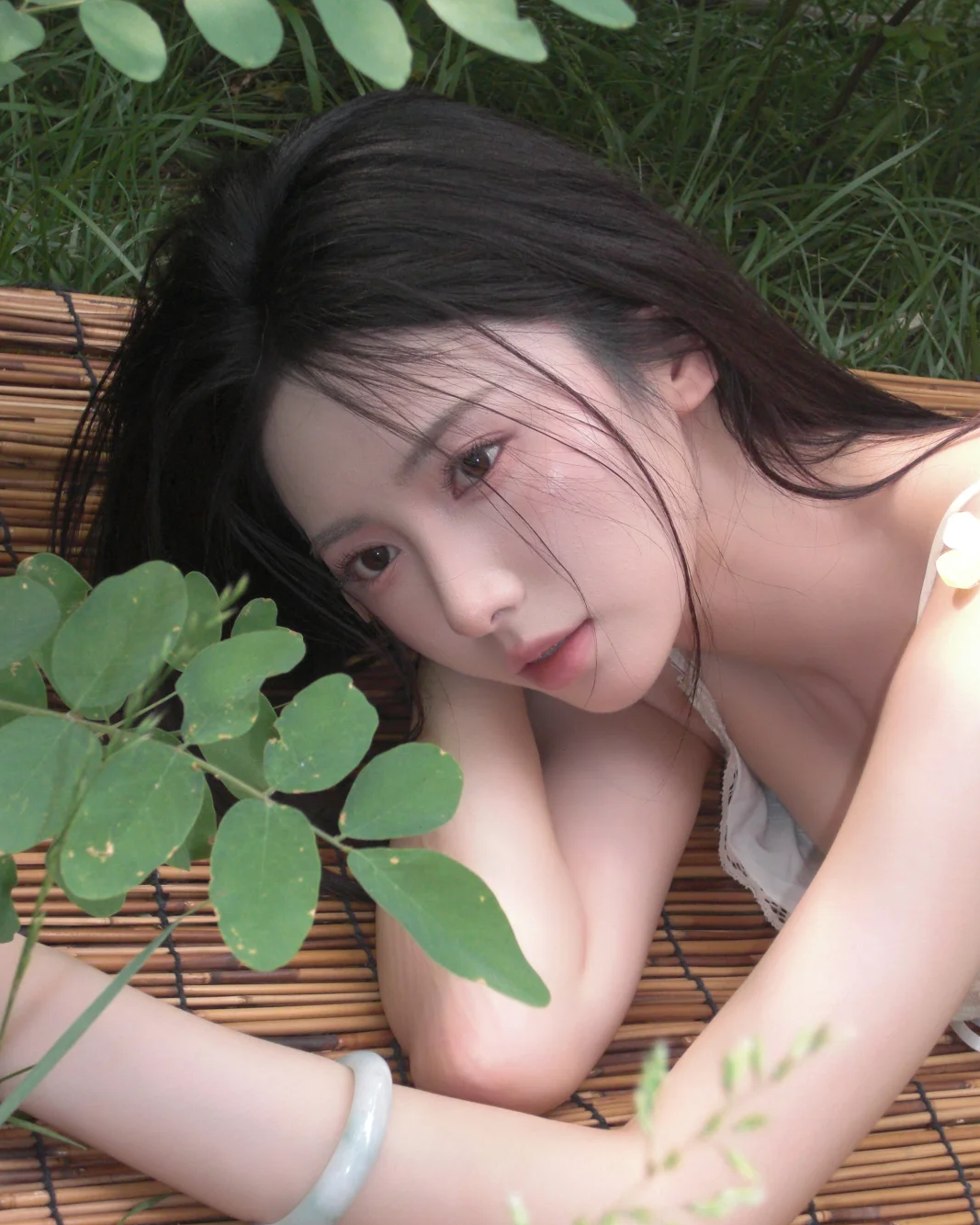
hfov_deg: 19.7
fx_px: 2827
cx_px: 492
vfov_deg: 24.4
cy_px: 656
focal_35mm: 78
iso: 200
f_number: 4.2
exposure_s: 1/100
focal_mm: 13.1
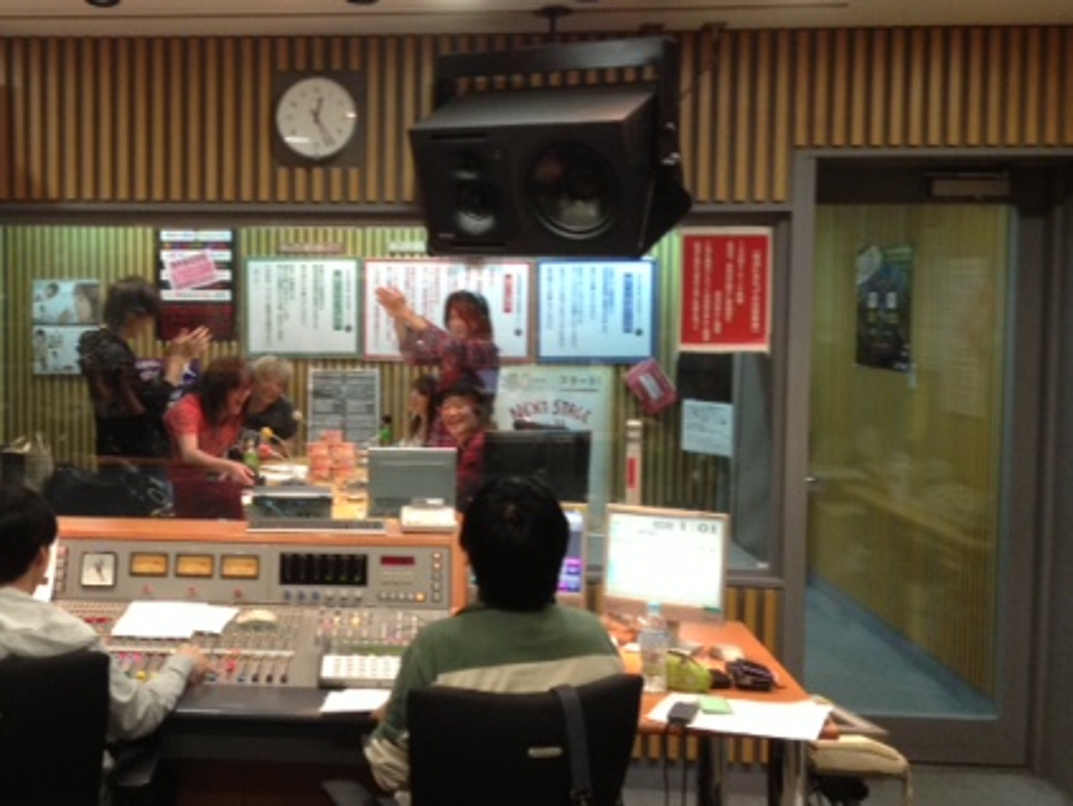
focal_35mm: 50
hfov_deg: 37.3
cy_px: 374
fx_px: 1551
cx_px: 282
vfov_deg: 29.1
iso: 160
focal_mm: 4.13
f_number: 2.4
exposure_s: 1/20
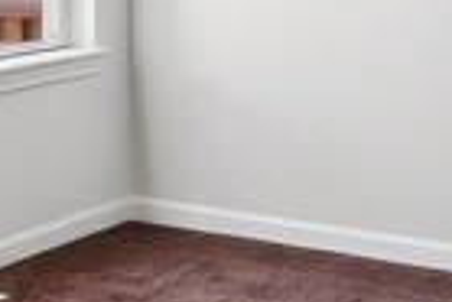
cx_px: 263
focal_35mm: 97
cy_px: -104
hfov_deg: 21.0
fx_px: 1219
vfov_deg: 13.6
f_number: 7.1
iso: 250
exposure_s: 1/50
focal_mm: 10
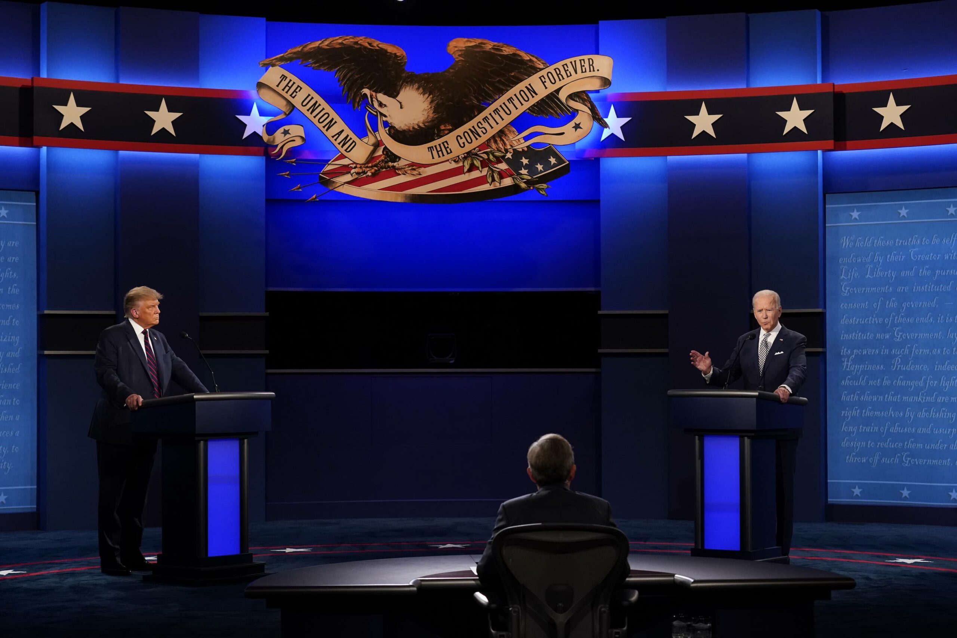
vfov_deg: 19.5
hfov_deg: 28.8
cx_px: 478
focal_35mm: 70
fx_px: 1861
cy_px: 319
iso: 3200
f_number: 4.5
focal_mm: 70
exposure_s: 1/250
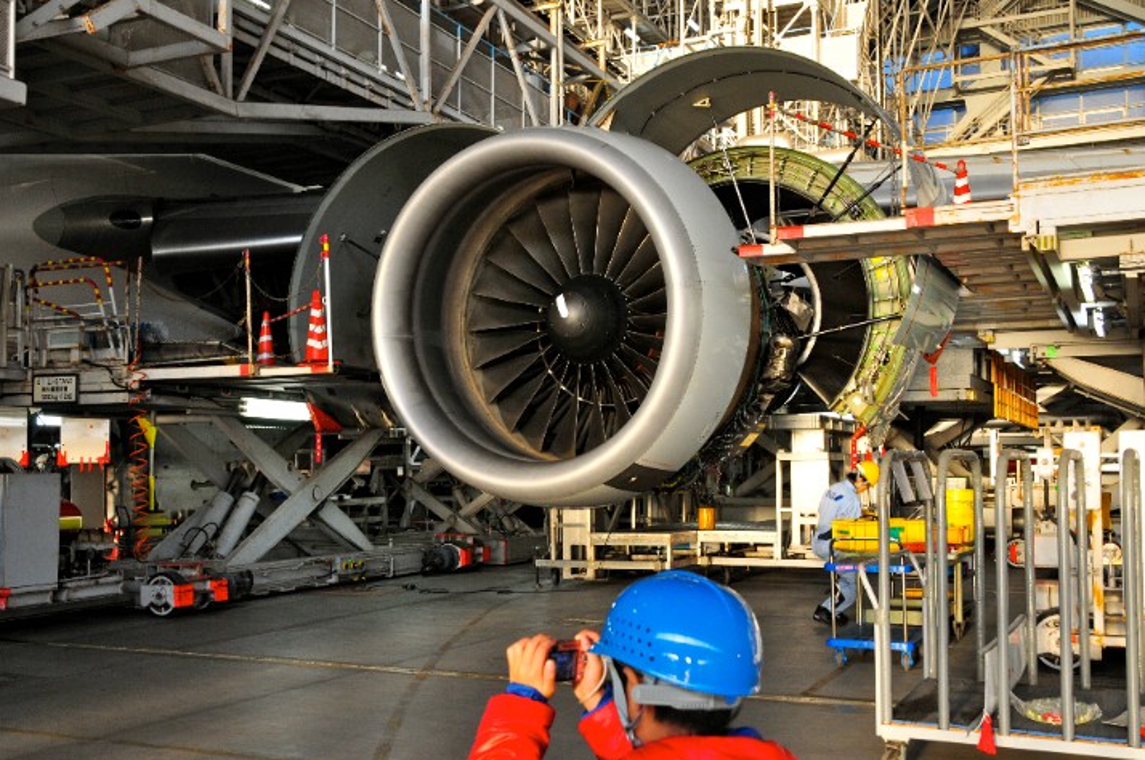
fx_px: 1175
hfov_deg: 51.9
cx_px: 587
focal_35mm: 37
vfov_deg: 35.8
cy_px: 386
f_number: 5.6
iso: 640
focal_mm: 22
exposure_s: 1/50
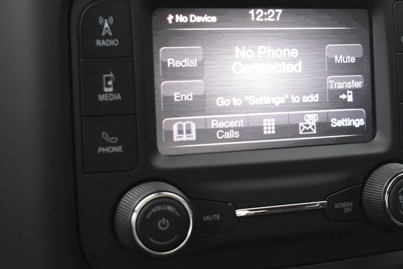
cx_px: 298
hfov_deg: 27.8
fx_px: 804
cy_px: 98
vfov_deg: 19.0
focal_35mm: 72
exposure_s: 1/125
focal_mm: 31
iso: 2000
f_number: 4.2
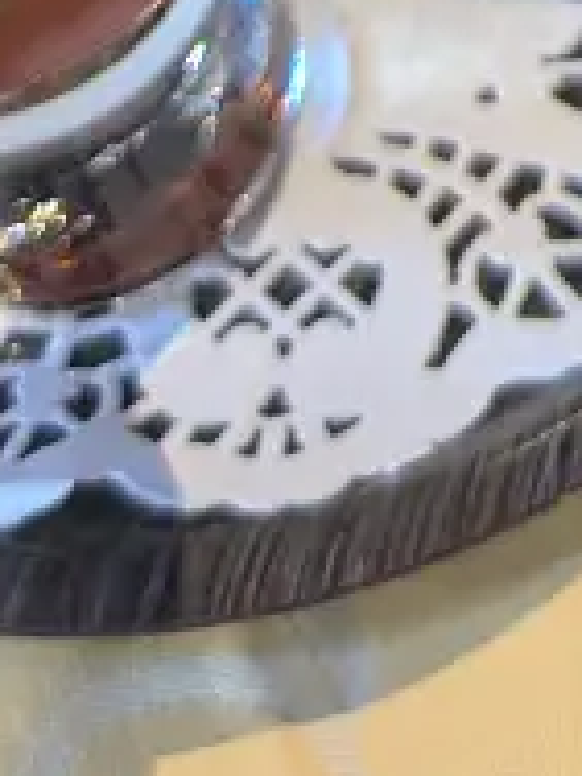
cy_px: -920
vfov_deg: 12.6
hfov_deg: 10.9
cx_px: 856
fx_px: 2937
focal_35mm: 131
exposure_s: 1/50
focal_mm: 6.9
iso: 323
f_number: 1.68
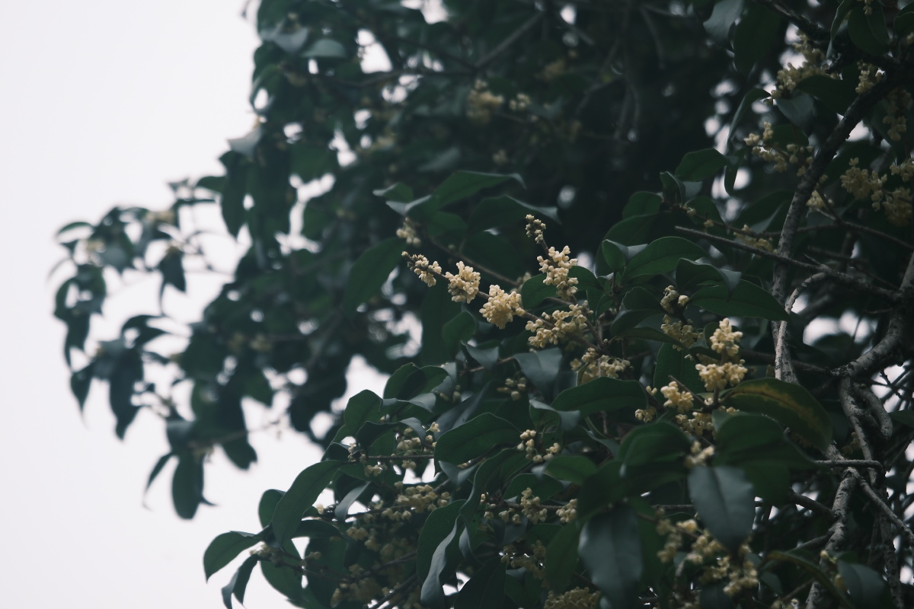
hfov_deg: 10.1
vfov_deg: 6.8
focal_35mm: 203
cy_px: 304
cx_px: 457
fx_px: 5154
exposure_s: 1/450
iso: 320
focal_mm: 135
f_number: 5.6
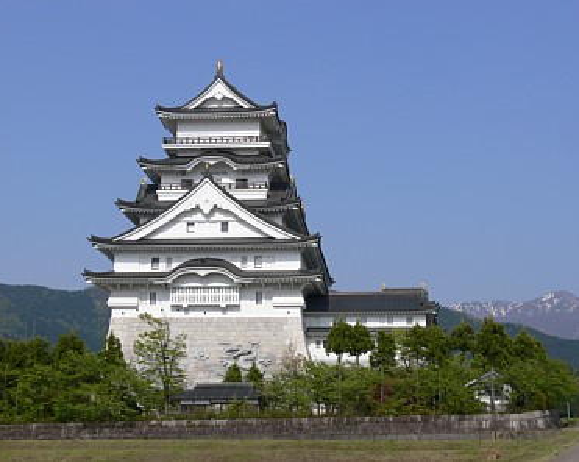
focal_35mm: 59
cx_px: 298
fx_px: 1010
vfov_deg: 25.8
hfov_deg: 32.0
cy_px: 231
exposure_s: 1/500
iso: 80
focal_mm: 11.9
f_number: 5.6
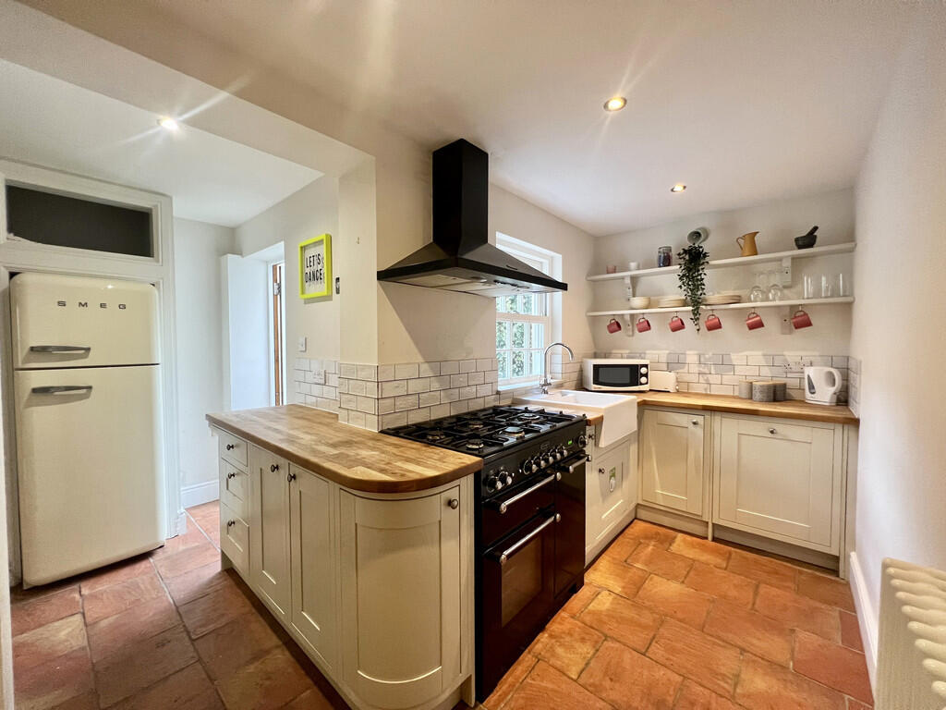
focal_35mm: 13
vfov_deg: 89.9
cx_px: 473
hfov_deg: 106.2
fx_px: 355
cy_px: 355
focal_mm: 1.57
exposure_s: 1/50
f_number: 1.8
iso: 200
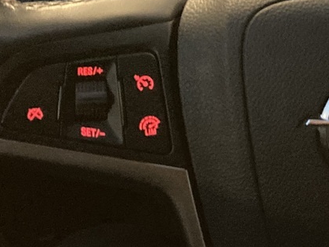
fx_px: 922
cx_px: 353
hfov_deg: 19.5
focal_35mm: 97
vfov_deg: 15.1
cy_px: 48
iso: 640
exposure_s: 1/17
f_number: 1.8
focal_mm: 3.99
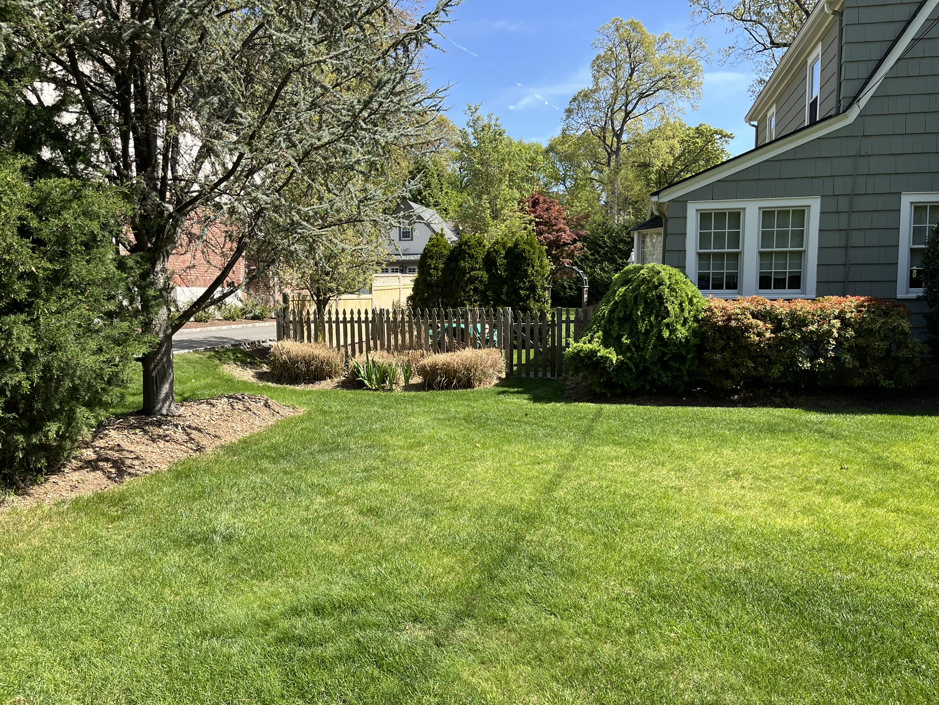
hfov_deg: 67.3
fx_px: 705
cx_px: 470
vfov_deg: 53.1
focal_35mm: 26
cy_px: 352
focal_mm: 5.1
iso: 50
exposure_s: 1/1372
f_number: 1.6
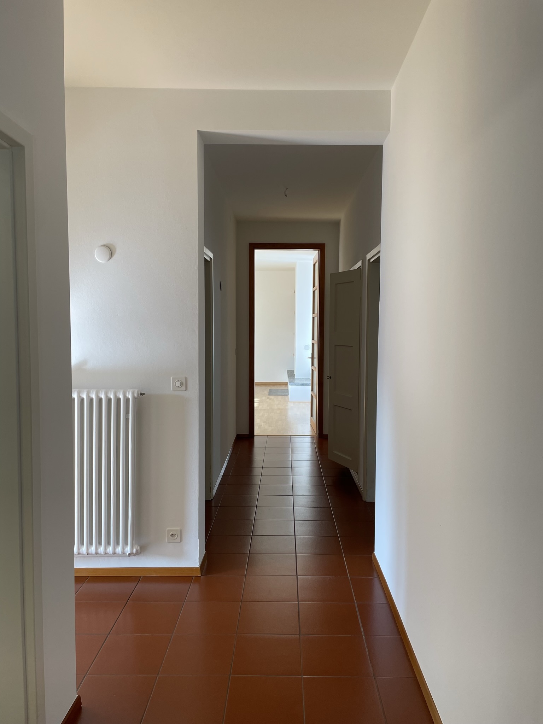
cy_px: 362
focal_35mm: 26
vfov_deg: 67.3
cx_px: 272
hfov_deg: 53.1
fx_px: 544
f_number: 1.6
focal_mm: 4.2
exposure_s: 1/100
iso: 50
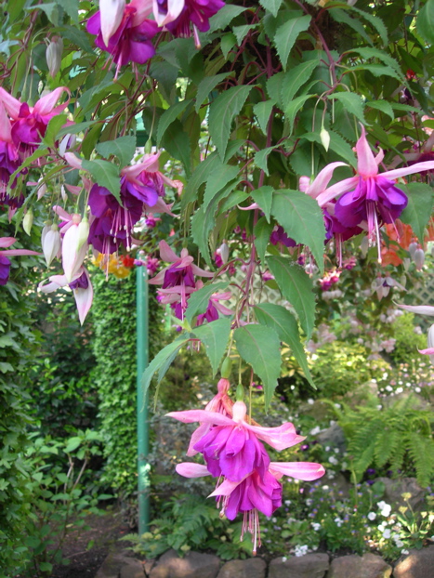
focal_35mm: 38
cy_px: 289
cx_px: 217
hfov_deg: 37.7
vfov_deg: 49.0
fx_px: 635
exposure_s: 1/40.6
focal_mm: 7.8
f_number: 2.8
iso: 50
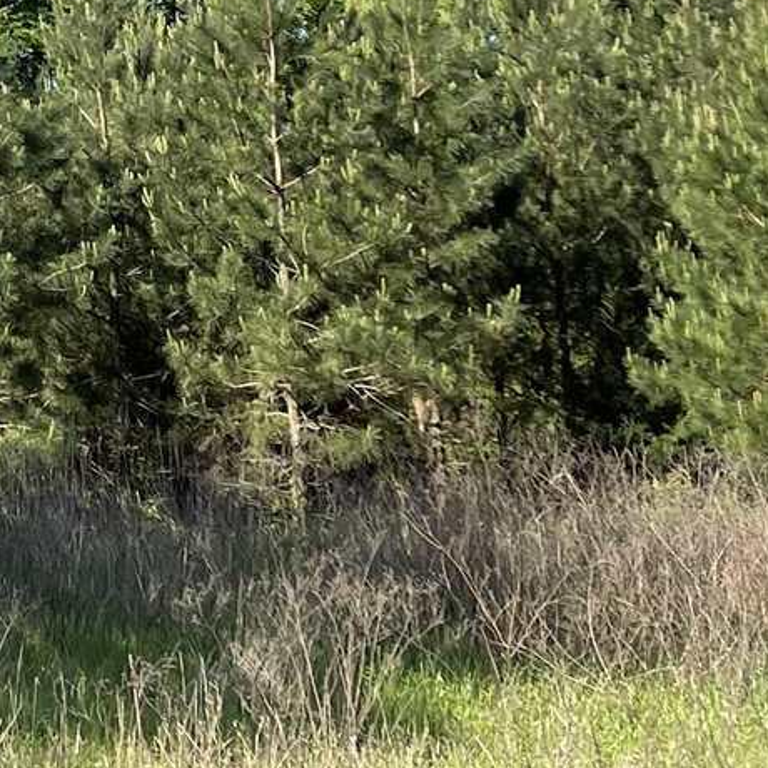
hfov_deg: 13.9
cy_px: -267
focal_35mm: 115
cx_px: -494
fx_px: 2887
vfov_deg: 14.4
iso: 32
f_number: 1.6
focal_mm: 4.2
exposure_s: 1/1715
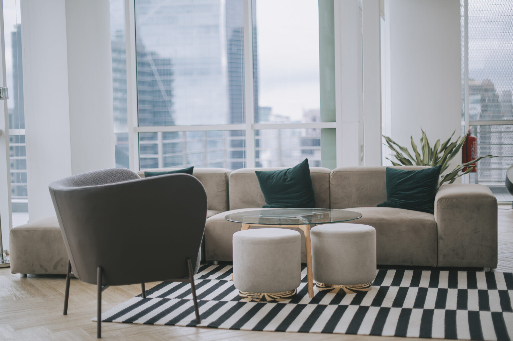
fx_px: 712
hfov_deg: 39.6
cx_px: 256
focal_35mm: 50
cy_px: 170
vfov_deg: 27.0
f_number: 1.4
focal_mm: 50
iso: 125
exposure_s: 1/800
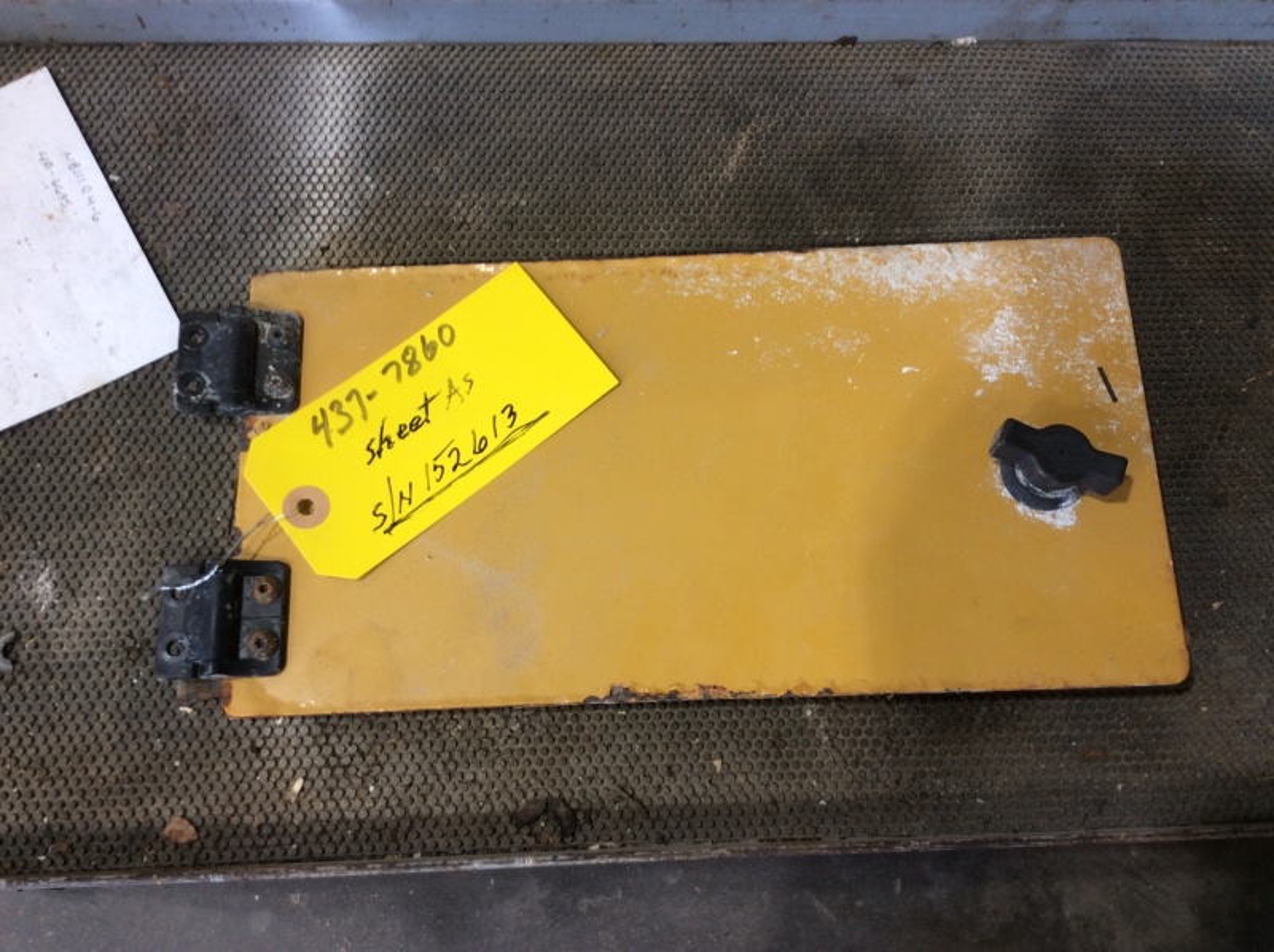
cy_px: 476
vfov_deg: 44.1
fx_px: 1176
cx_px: 637
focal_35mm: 32
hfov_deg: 56.9
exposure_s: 1/24
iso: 32
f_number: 2.4
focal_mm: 3.3
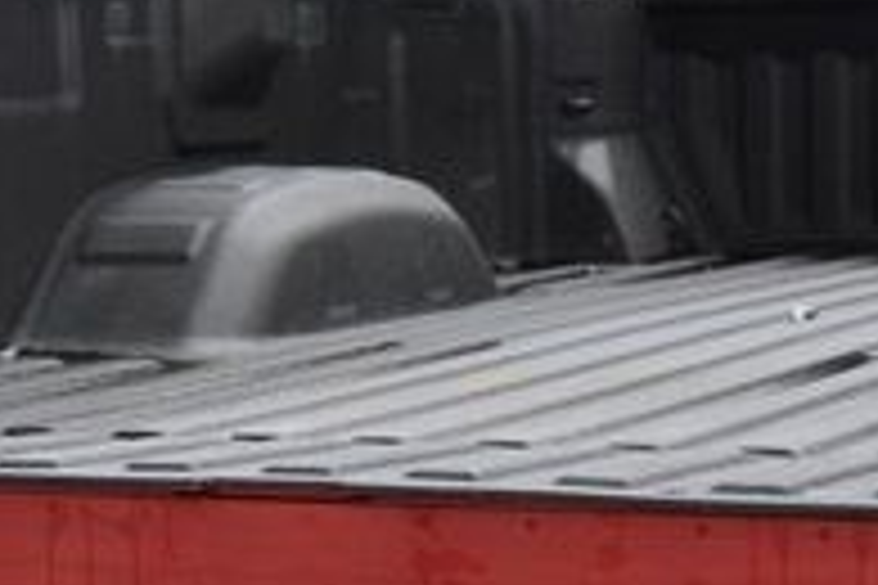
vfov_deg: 10.6
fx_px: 3122
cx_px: 387
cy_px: 646
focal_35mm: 128
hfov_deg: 16.0
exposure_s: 1/60
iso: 1600
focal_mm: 26
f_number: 4.5
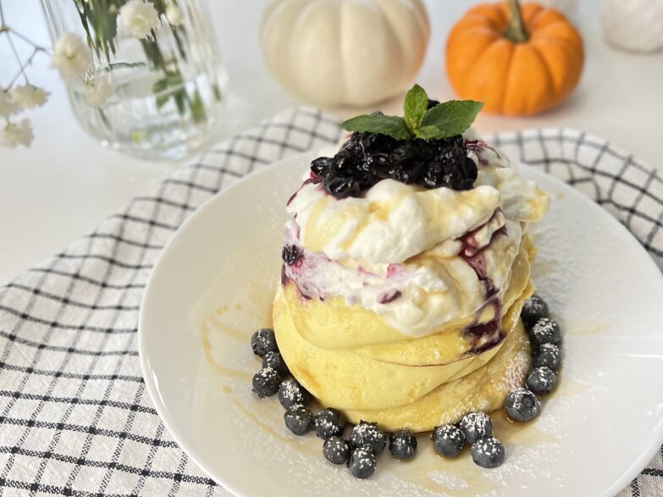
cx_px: 352
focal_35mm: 34
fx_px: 651
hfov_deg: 53.9
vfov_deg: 41.7
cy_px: 284
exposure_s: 1/41
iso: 500
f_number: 1.5
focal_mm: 5.7
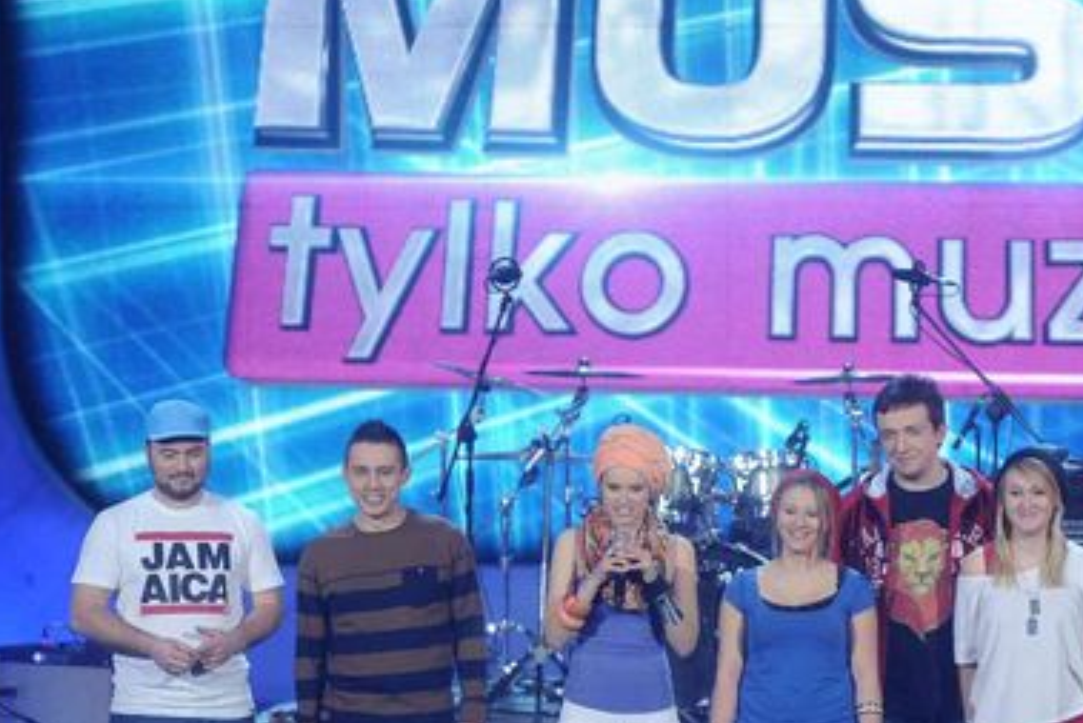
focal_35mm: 337
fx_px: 10141
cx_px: 612
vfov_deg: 4.1
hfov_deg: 6.1
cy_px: 527
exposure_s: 1/200
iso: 2000
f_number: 4
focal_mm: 200
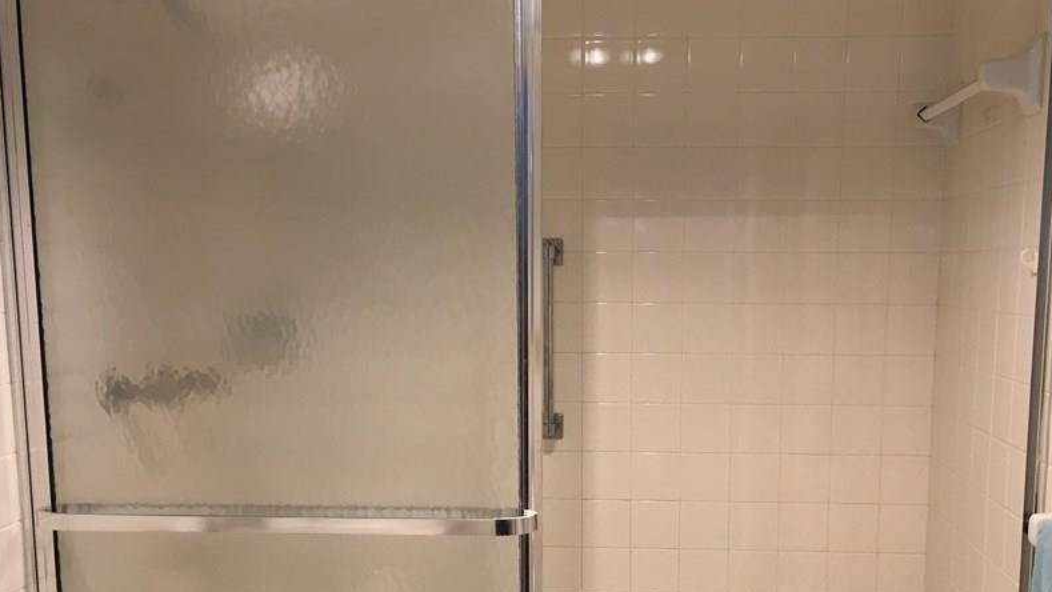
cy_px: 447
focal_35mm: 41
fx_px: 1144
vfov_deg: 28.6
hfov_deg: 49.3
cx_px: 585
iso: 32
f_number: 2.2
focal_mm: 4.15
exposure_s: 1/40
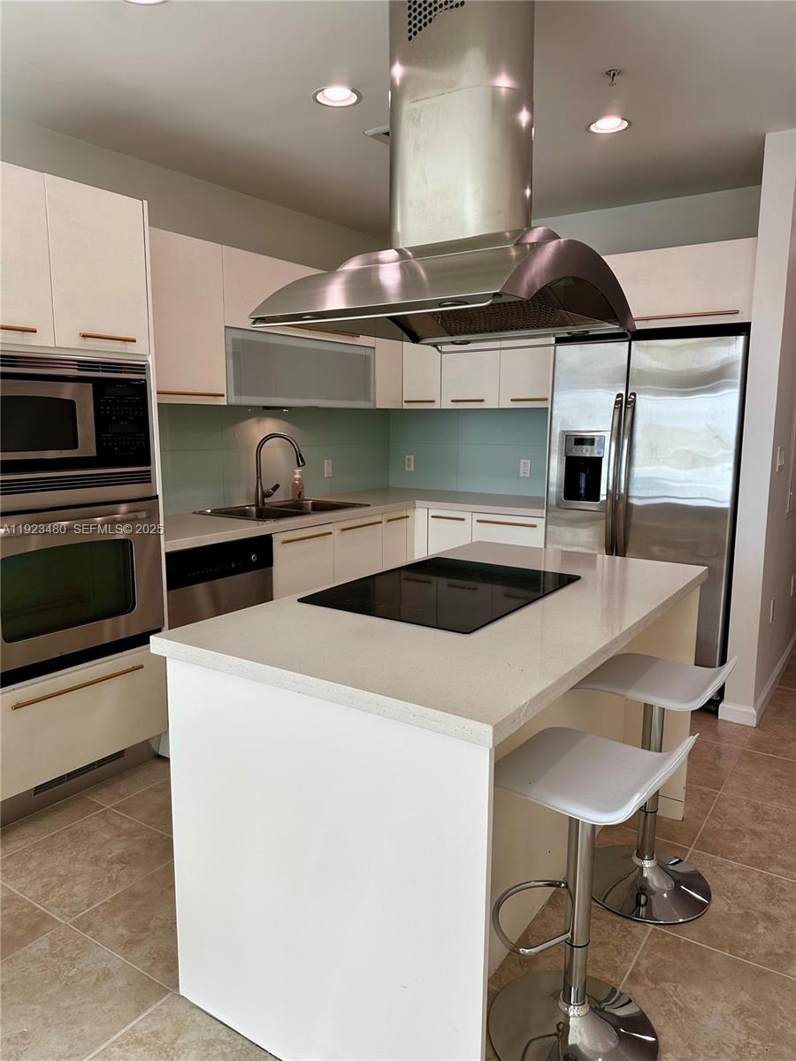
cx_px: 398
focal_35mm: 24
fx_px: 736
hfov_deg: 56.8
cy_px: 530
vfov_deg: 71.6
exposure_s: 1/473
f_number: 1.78
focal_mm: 6.86
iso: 80
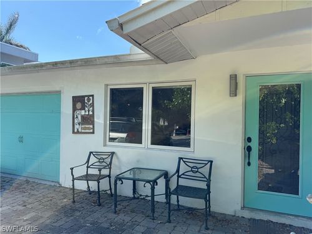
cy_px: 117
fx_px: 216
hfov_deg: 71.6
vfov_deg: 56.8
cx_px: 156
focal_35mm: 24
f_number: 1.78
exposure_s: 1/1524
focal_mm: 6.76
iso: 80
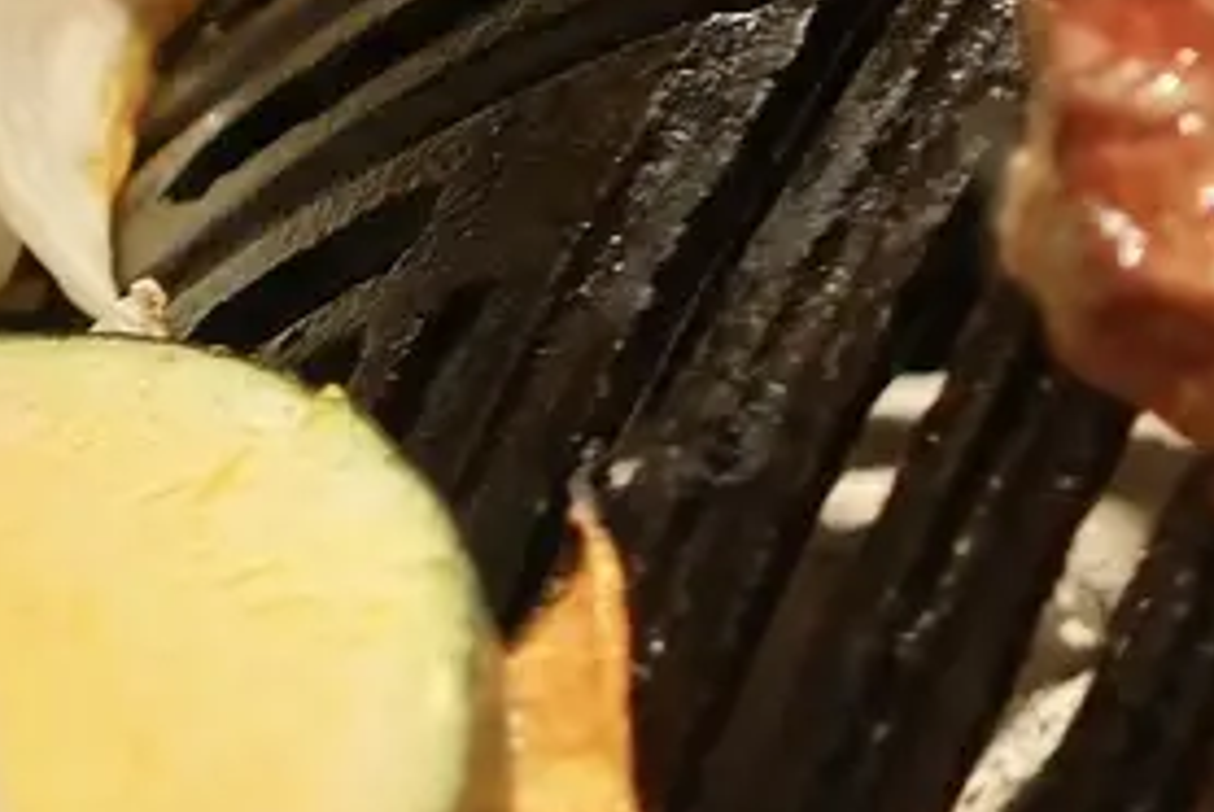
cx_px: 3790
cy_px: -441
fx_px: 11646
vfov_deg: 4.0
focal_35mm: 345
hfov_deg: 5.6
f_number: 2
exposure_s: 1/160
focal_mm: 33
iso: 320
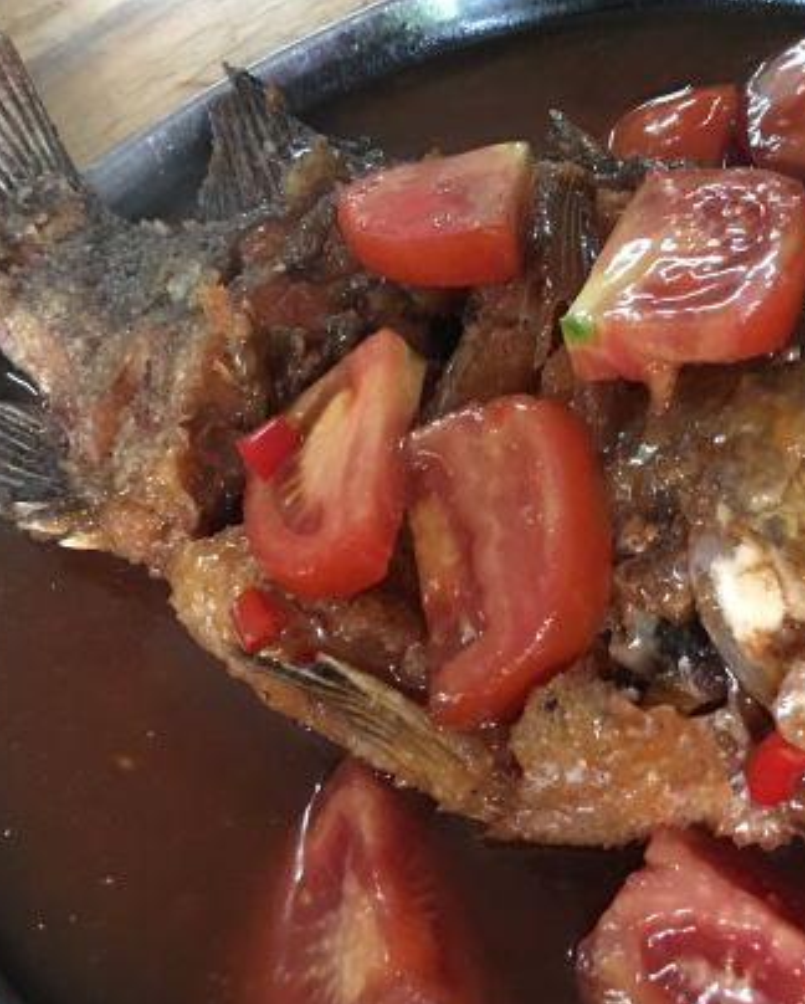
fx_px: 1457
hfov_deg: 30.6
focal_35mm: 49
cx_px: 559
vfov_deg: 38.0
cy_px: 528
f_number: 2.2
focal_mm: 4.15
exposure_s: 1/8
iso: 200
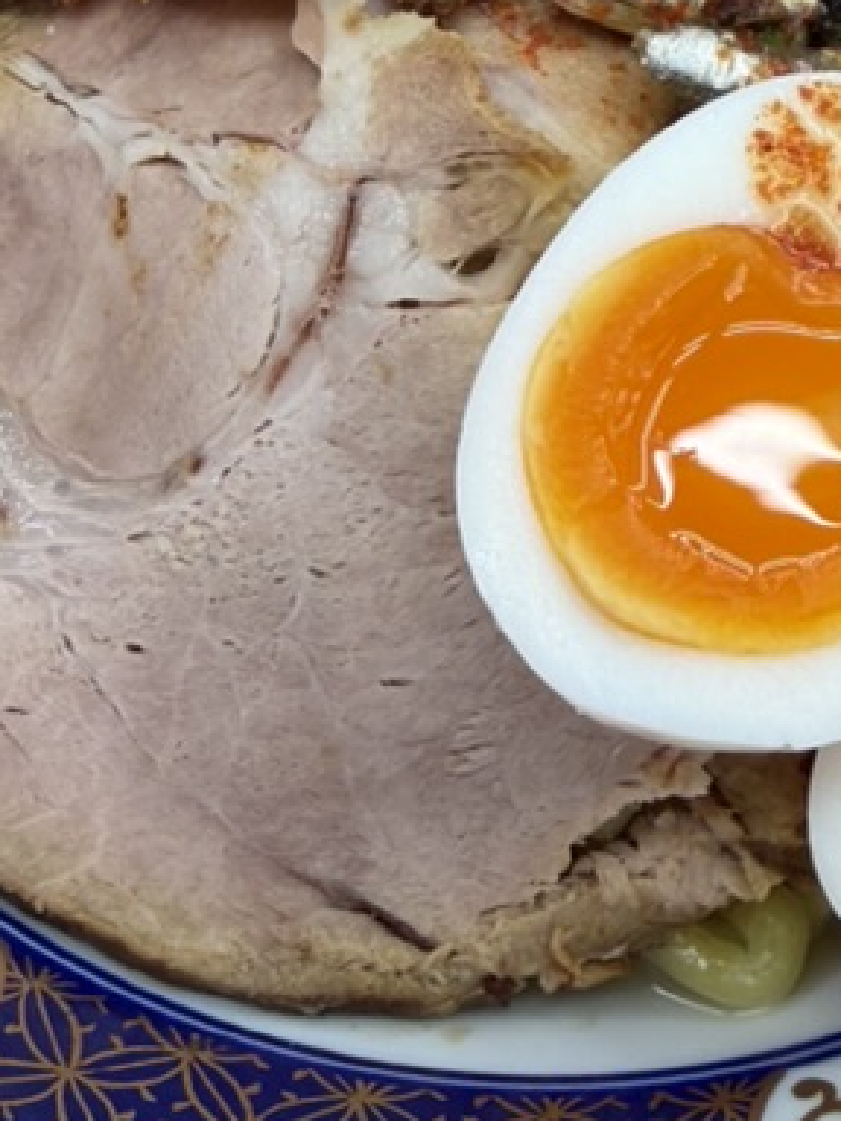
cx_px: 558
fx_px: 2073
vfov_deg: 29.9
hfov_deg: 22.8
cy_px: 318
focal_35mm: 64
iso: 80
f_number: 2.2
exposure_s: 1/100
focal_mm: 2.22
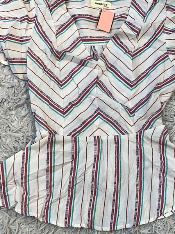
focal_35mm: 47
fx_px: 317
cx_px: 101
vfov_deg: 40.3
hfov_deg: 30.8
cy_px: 134
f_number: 1.8
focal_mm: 4.25
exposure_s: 1/100
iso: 32
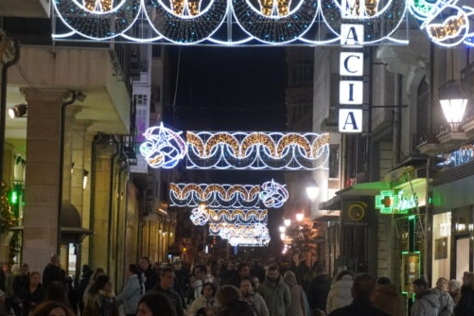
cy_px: 187
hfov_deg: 17.8
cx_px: 253
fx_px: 1514
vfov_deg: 11.9
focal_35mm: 115
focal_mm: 50
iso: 3200
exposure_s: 1/160
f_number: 5.6
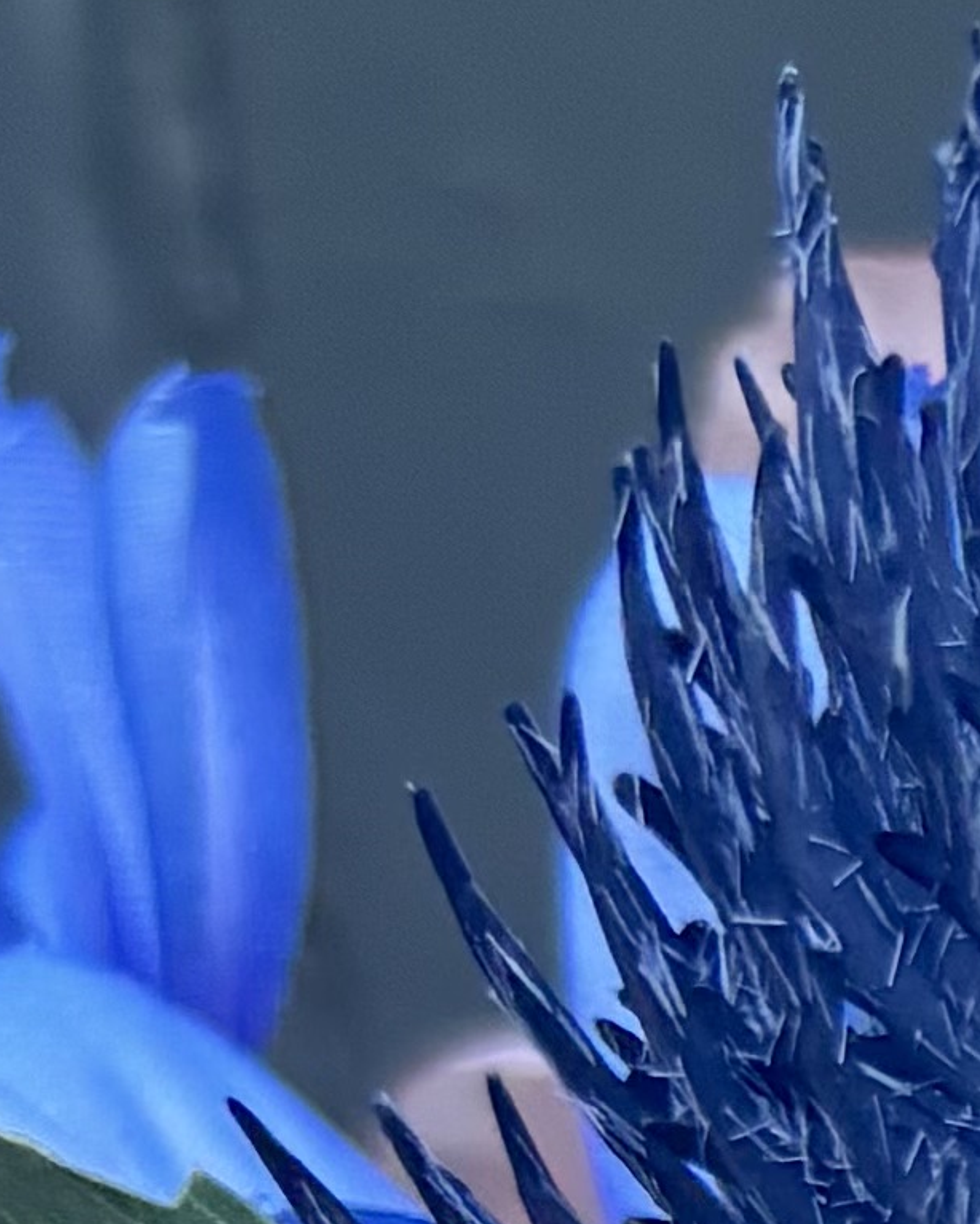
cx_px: 3039
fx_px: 6850
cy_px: 3774
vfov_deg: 8.4
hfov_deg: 7.2
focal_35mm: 189
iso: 32
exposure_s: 1/121
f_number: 1.6
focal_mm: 5.96
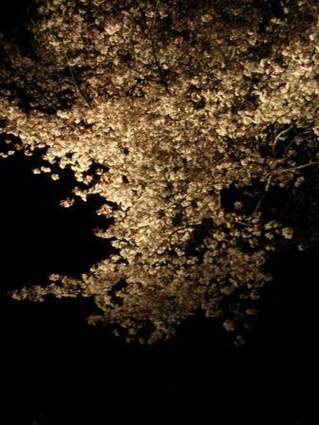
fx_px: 467
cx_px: 160
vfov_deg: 49.0
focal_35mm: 38
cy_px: 212
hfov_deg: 37.7
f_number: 2.8
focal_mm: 5.8
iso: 400
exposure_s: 1/6.5
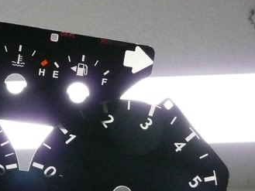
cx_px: 21
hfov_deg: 27.4
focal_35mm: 68
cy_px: 151
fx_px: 501
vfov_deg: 21.4
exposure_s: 1/80
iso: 800
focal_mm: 4.6
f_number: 3.3
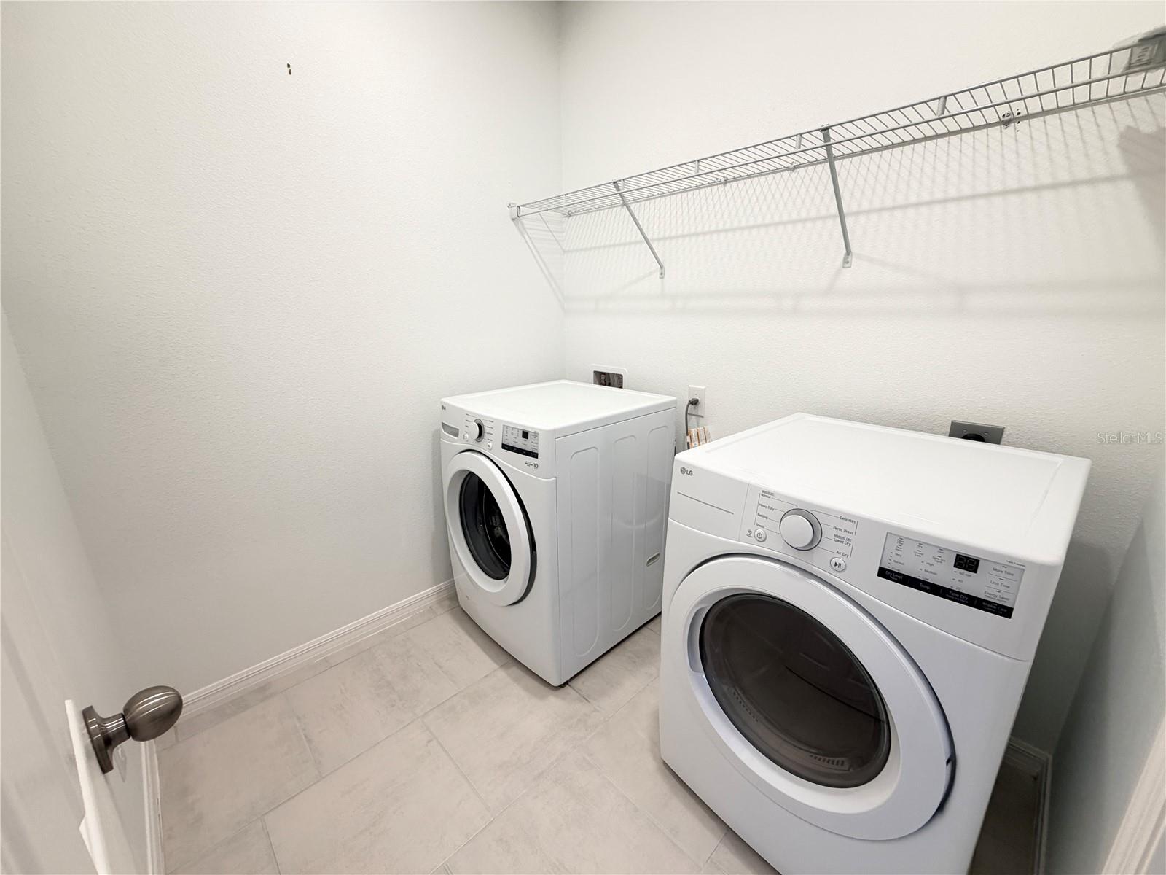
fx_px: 472
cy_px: 438
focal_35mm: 14
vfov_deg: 85.7
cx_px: 583
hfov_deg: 102.1
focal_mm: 2.22
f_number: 2.2
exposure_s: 1/60
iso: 200
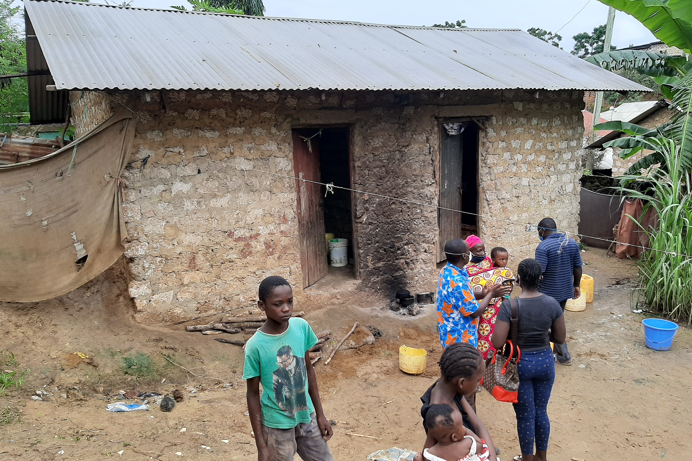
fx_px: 557
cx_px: 338
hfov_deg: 63.7
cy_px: 237
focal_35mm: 29
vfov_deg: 45.0
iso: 40
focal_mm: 3.93
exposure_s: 1/287
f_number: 1.7
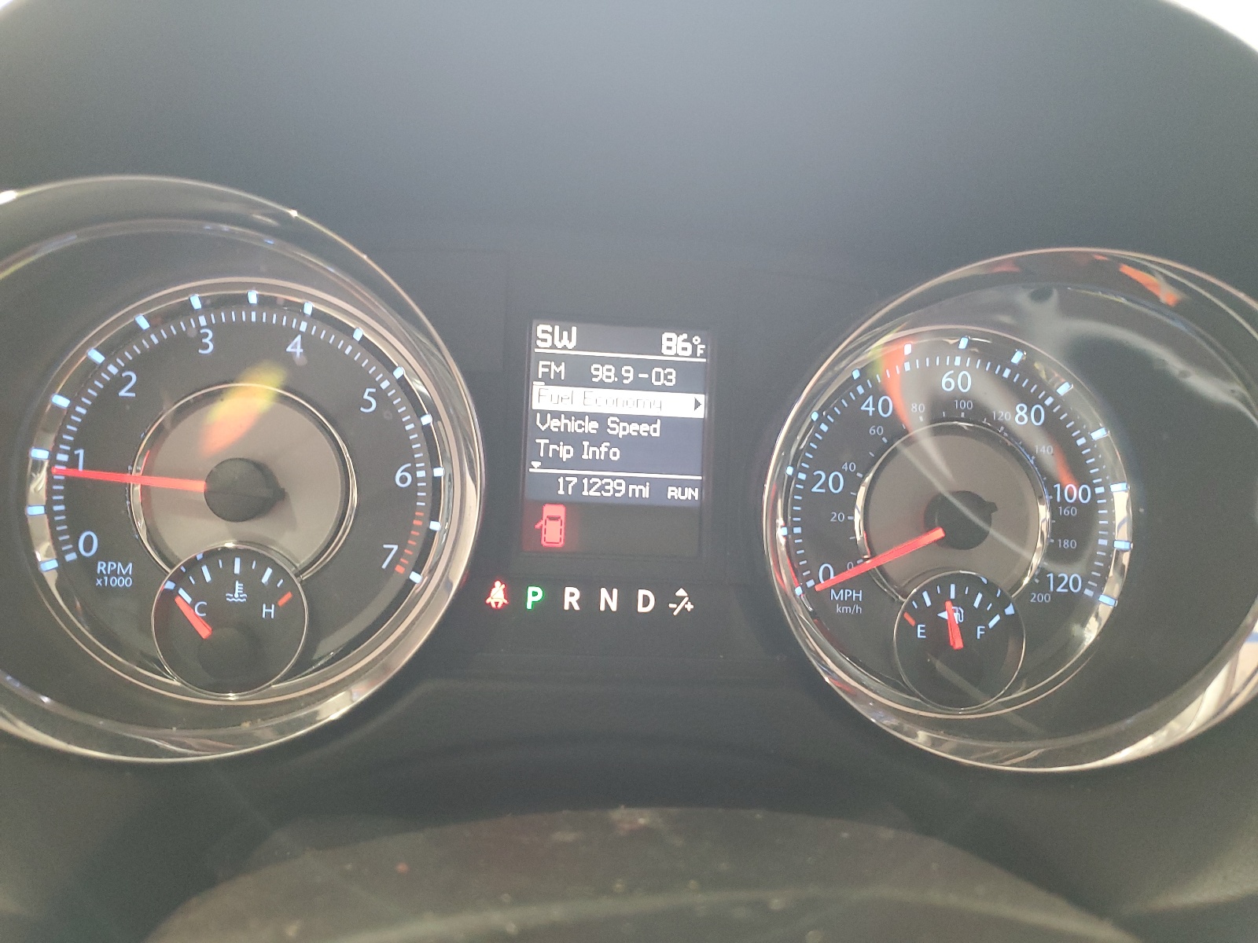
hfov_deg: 67.3
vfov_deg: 53.1
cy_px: 472
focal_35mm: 26
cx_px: 629
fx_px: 945
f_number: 1.5
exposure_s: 1/60.2
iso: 240
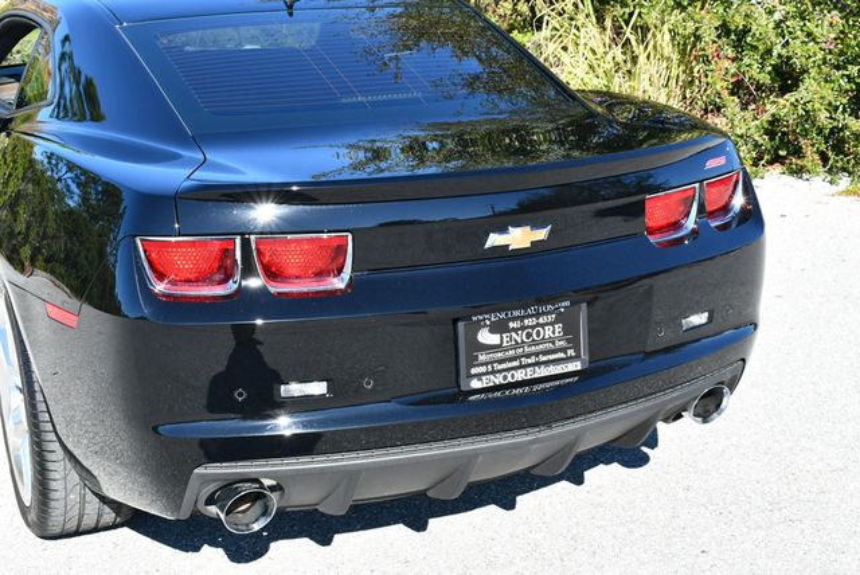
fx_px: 1243
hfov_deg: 38.2
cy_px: 288
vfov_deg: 26.0
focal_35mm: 52
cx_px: 430
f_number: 7.1
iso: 200
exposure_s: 1/250
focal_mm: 26
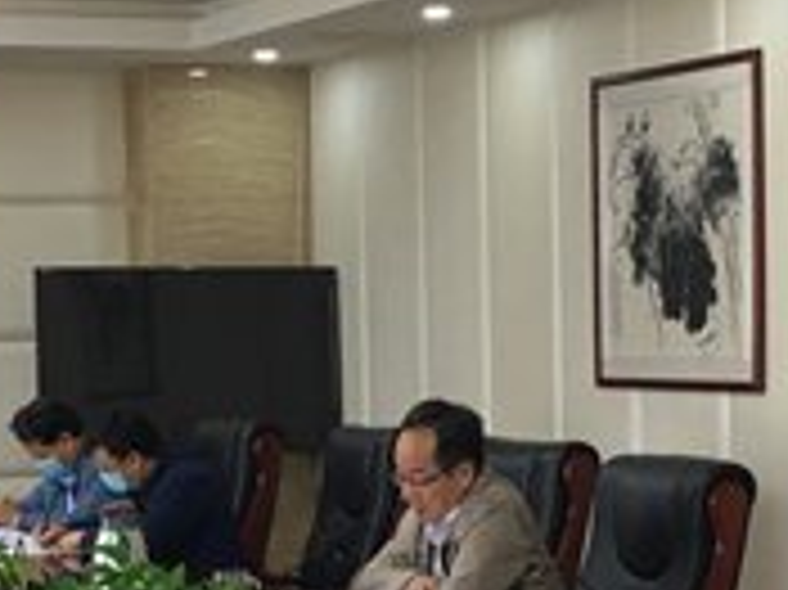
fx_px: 2639
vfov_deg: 12.6
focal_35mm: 116
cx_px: 428
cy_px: 570
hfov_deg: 17.0
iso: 32
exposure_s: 1/17
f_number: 2.2
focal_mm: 4.15
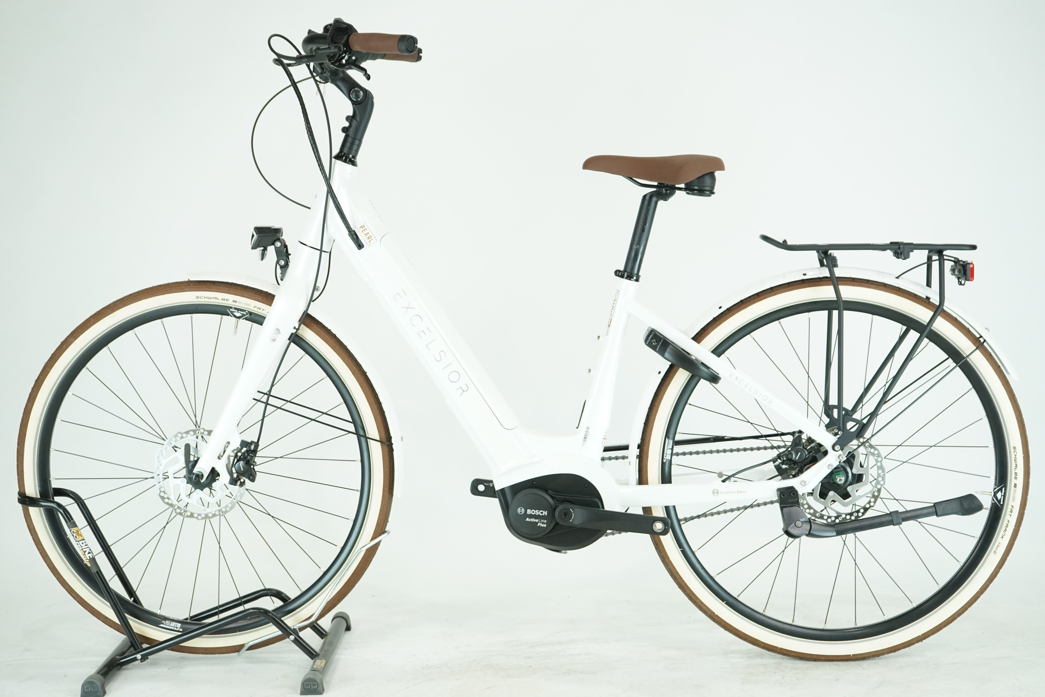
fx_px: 1567
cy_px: 348
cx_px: 522
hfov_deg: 36.9
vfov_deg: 25.1
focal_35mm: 54
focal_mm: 54
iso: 1600
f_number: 5.6
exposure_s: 1/200
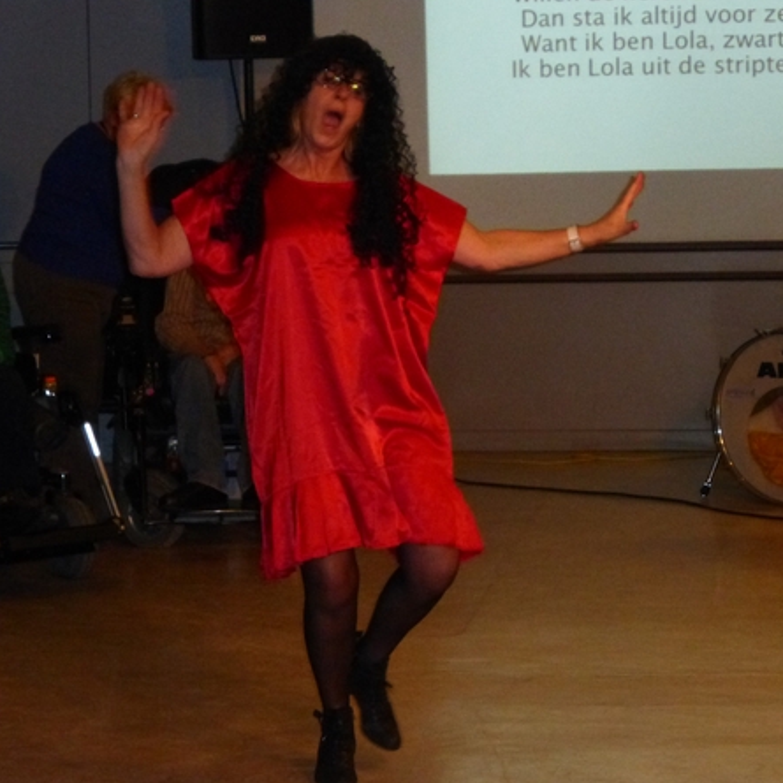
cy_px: 394
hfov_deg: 14.1
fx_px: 3173
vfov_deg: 14.1
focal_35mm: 124
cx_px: 459
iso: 1000
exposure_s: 1/60
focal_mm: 17.1
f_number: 5.3
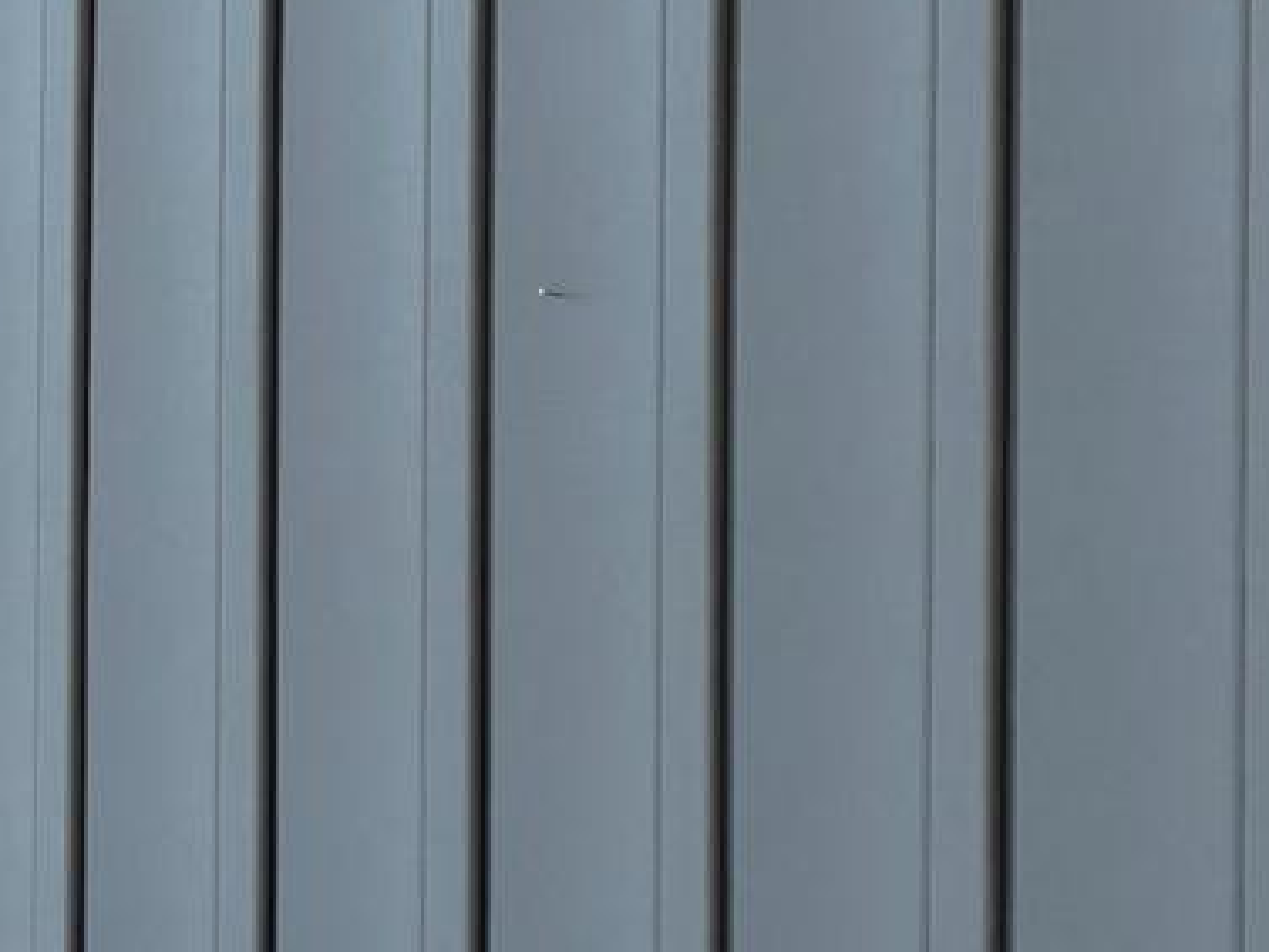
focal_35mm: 125
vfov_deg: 11.9
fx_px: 4584
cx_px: -700
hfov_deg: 14.6
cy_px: 495
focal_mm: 6.3
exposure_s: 1/3327
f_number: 1.7
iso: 80
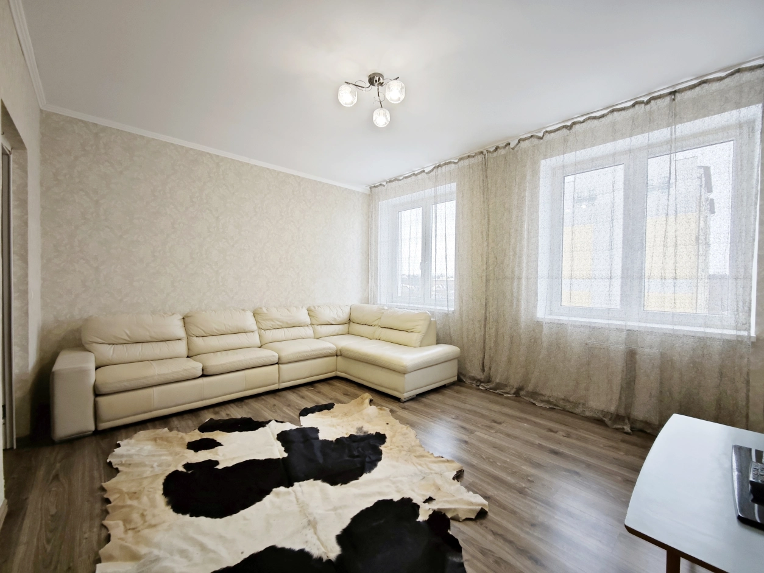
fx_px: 309
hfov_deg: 102.1
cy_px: 286
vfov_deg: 85.7
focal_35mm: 14
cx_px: 382
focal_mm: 2.16
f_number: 2.2
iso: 100
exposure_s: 1/50
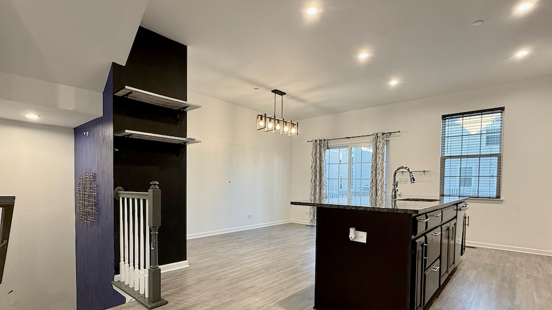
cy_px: 194
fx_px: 278
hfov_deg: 89.5
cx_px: 265
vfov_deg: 57.6
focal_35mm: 19
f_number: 2.2
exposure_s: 1/60
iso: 200
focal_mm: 2.22
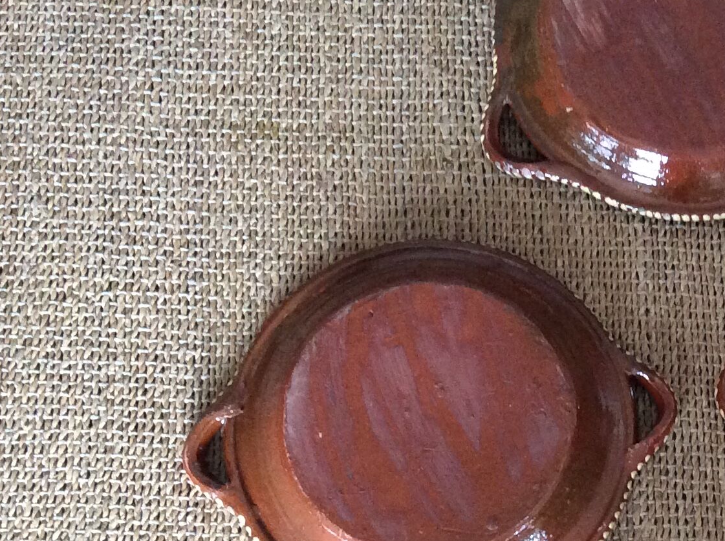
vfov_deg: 19.5
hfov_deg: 25.7
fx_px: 1547
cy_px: 467
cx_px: 627
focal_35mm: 74
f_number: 2.4
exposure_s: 1/24
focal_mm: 3.3
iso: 200
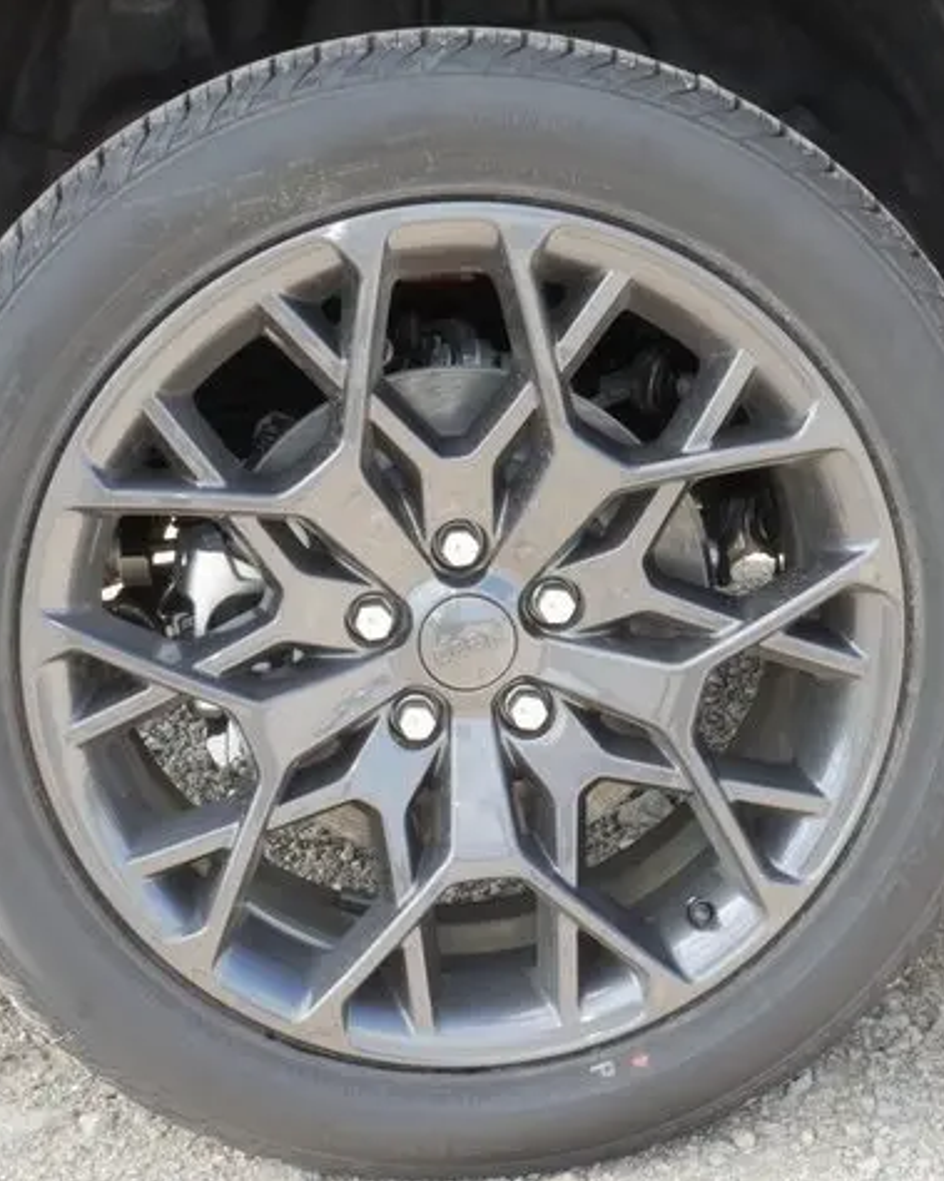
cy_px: 589
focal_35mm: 58
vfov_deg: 32.5
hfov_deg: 26.2
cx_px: 501
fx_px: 2026
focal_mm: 22
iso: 400
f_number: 22
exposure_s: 1/15
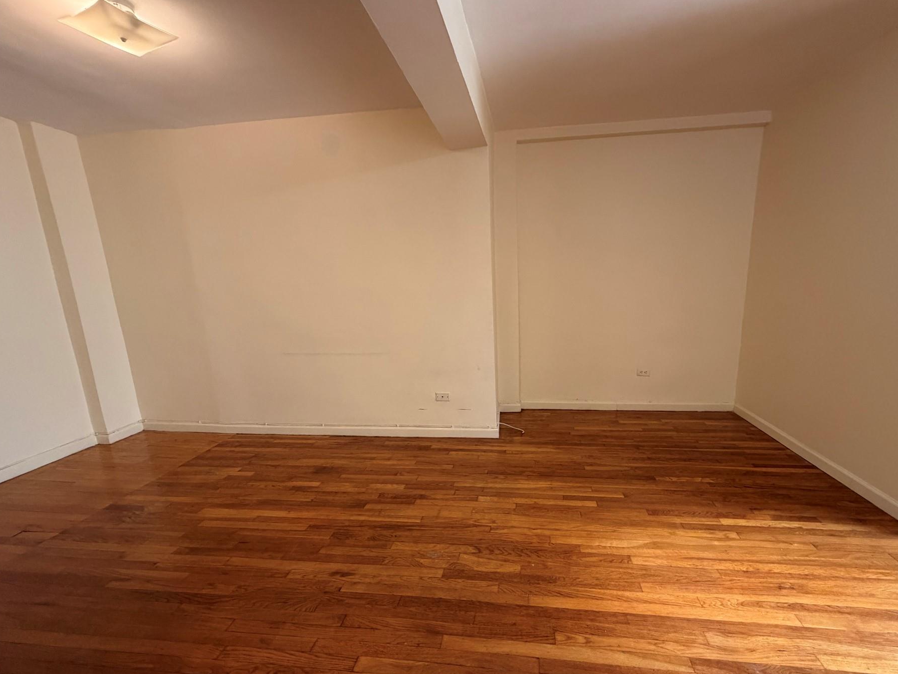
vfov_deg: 77.9
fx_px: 415
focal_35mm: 16
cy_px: 367
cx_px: 483
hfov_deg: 94.3
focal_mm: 2.22
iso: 320
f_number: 2.2
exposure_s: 1/121
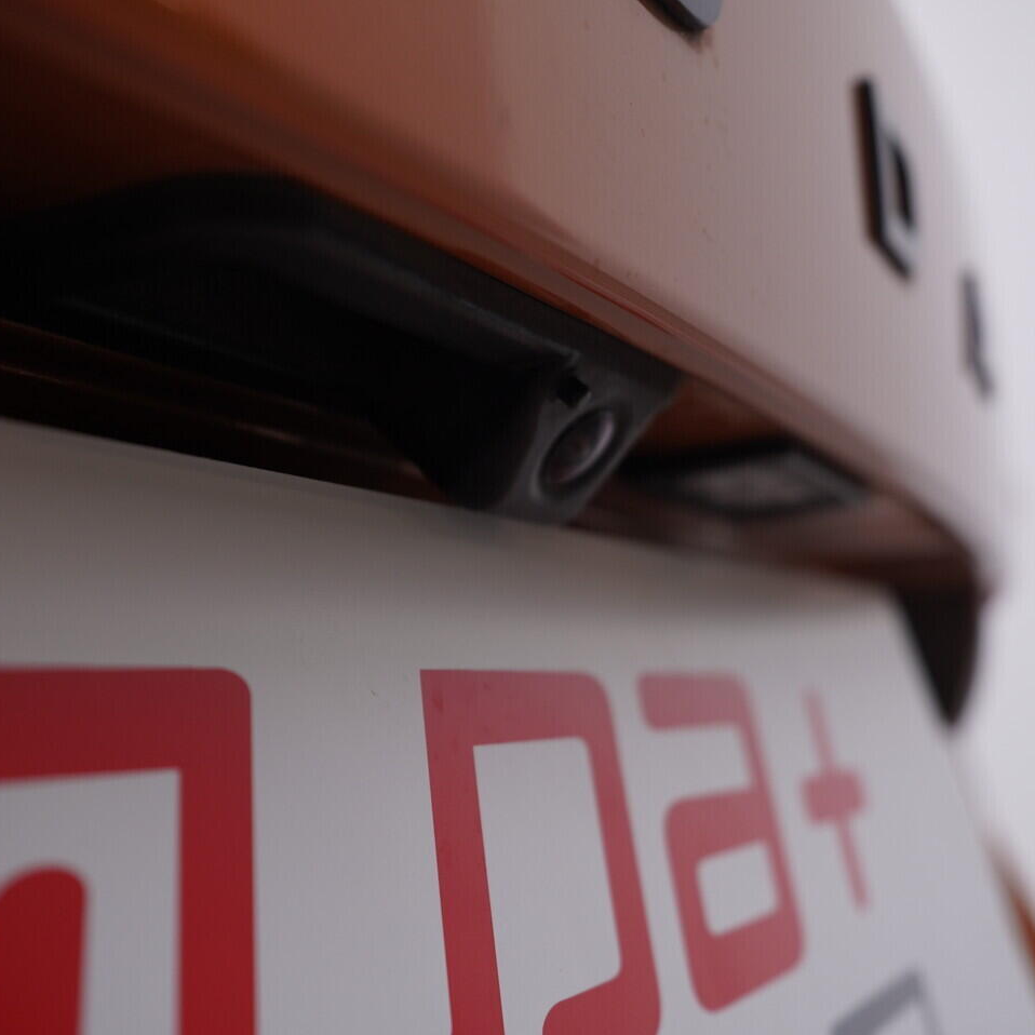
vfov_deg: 36.8
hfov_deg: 36.8
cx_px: 508
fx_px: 1556
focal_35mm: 46
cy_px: 518
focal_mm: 24
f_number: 4.5
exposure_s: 1/100
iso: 125
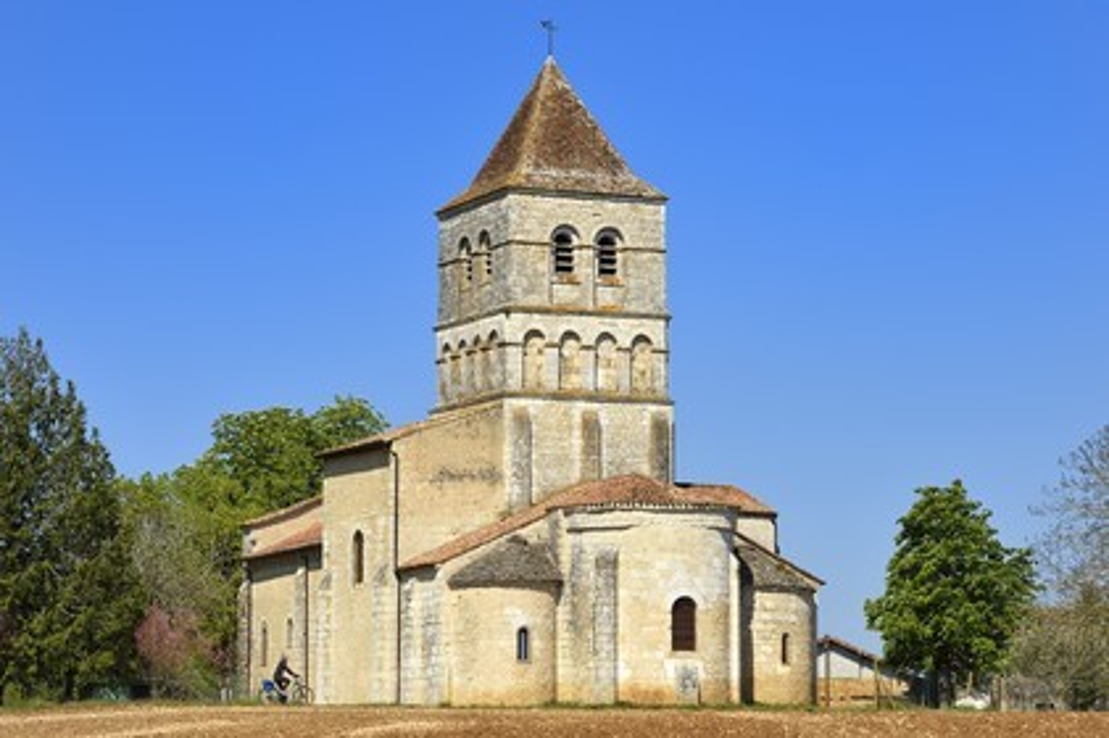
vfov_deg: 13.0
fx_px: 3232
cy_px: 369
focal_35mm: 105
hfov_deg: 19.5
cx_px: 554
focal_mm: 105
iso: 200
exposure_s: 1/320
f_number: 11
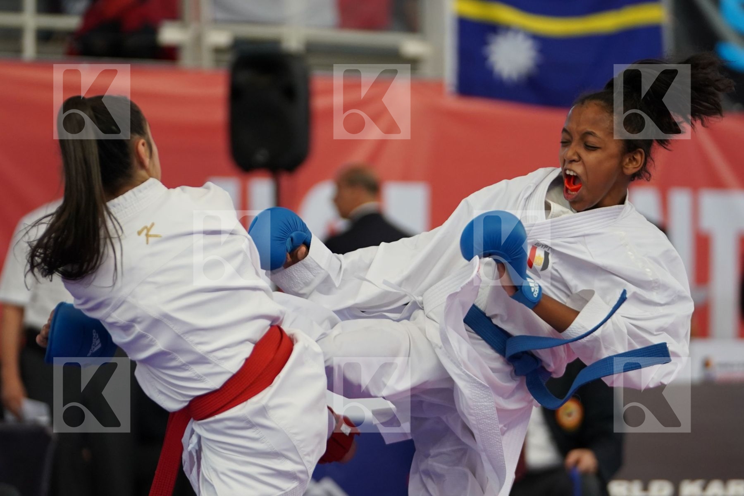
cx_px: 372
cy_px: 248
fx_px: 4278
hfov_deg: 9.9
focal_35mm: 207
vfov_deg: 6.6
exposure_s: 1/1000
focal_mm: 138
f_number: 2.8
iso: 1600
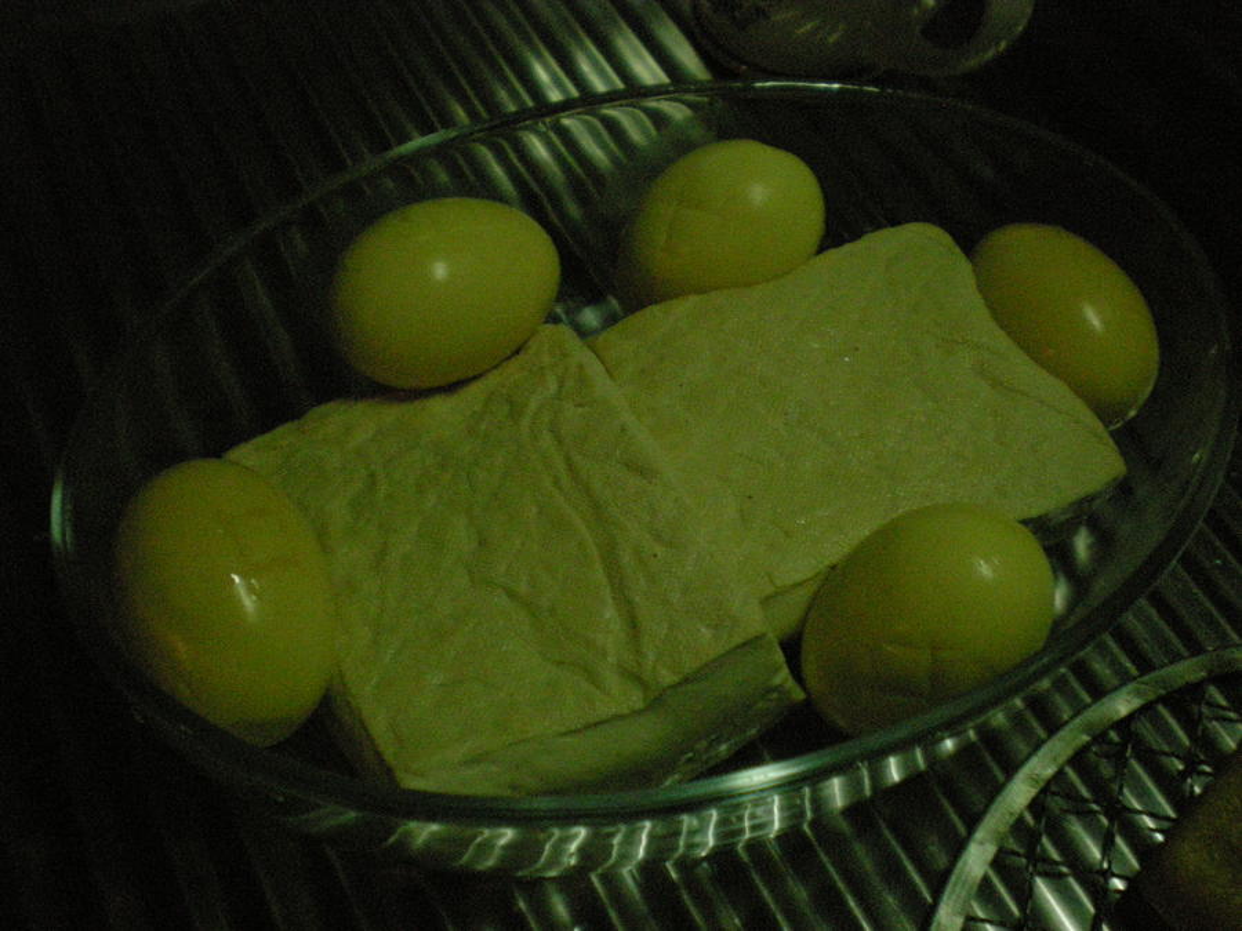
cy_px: 466
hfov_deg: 49.0
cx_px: 621
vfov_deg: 37.7
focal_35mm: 38
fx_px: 1363
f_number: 3.1
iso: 693
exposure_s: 1/155
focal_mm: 6.3
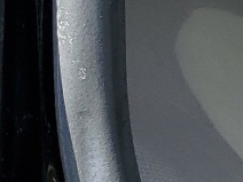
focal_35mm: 196
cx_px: 860
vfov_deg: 7.6
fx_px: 1376
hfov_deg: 7.9
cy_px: 50
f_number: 1.5
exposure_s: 1/1111
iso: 50
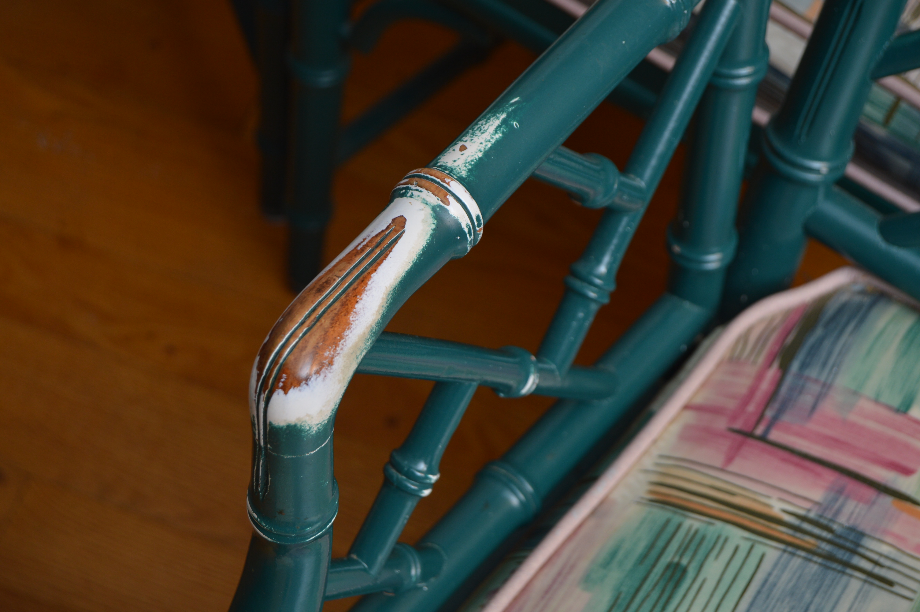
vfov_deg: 16.5
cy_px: 306
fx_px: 2106
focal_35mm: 82
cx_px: 460
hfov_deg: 24.6
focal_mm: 55
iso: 200
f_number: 5.6
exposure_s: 1/160
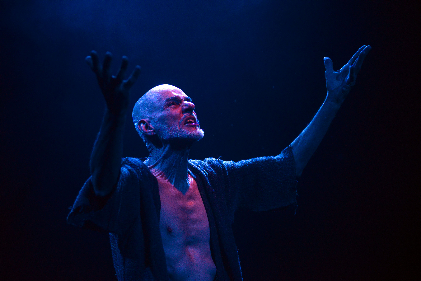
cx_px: 210
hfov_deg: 25.4
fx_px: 936
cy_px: 140
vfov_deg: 17.1
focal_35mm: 80
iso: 3200
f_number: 2.8
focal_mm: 80
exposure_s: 1/320
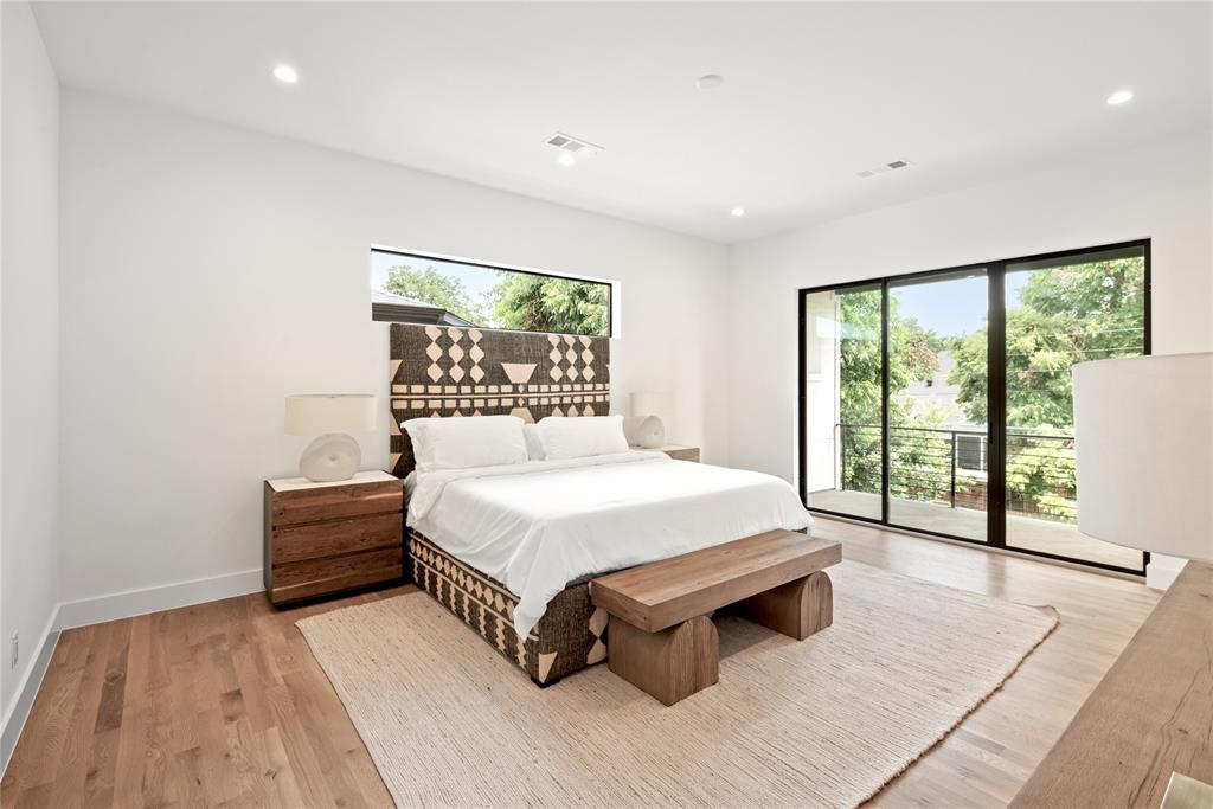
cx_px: 606
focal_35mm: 16
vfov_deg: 73.8
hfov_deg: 96.7
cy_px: 404
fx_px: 539
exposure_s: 1/2
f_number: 10
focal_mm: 16
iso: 400
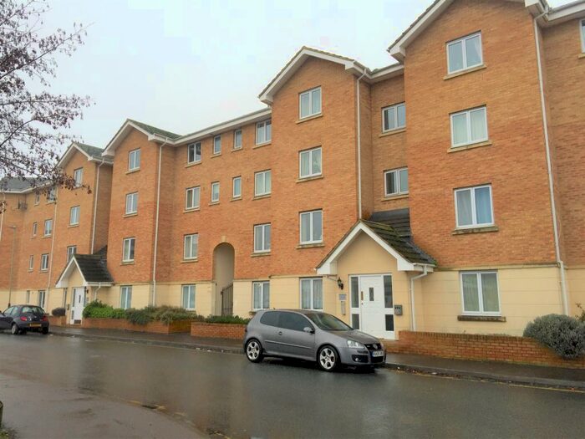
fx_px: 490
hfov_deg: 61.7
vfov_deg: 48.2
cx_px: 292
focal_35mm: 29
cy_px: 220
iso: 32
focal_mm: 4.15
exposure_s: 1/201
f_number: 2.2
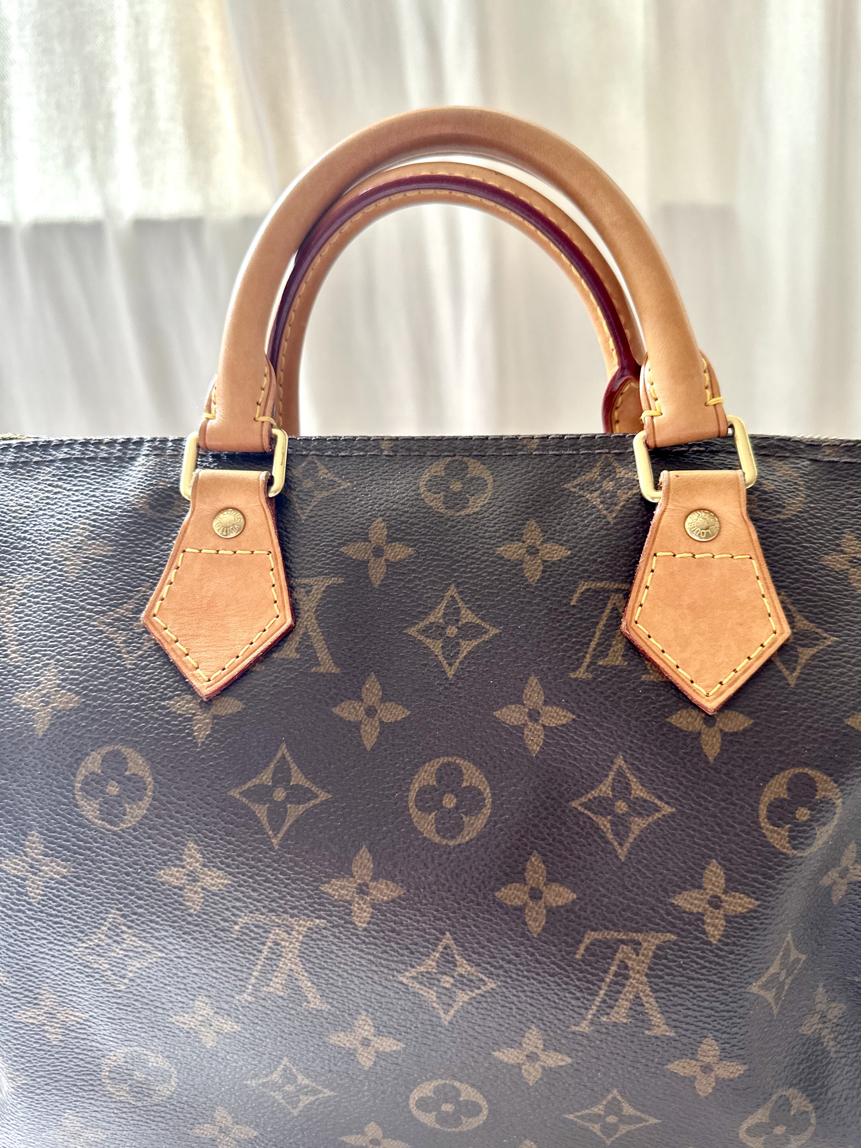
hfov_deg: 56.8
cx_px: 430
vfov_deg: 71.6
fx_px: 796
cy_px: 574
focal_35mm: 24
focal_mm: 6.86
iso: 250
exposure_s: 1/84
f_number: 1.78
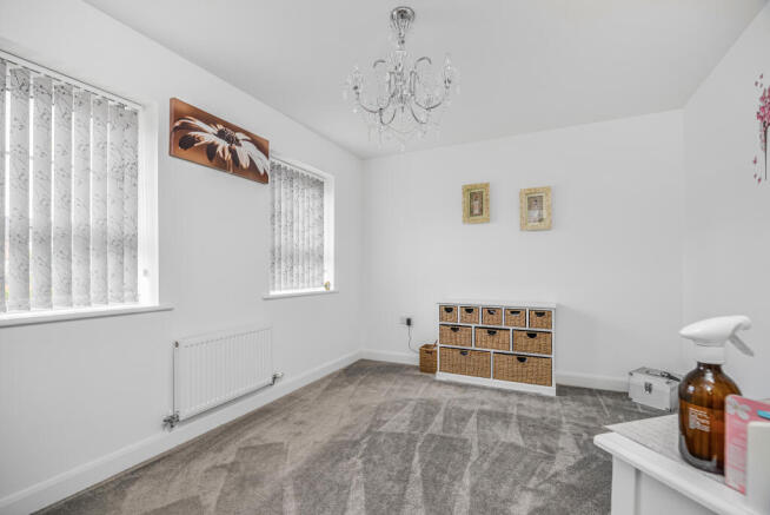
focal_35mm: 15
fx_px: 321
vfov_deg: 77.4
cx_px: 385
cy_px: 258
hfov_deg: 100.4
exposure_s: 1/13
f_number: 8
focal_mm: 15
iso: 100
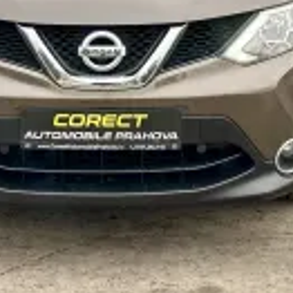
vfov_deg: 14.7
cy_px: 2
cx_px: 107
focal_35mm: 117
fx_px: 1120
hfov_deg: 14.9
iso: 64
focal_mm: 6.86
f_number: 1.78
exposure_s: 1/439
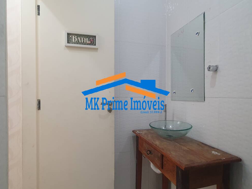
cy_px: 93
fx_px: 138
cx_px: 126
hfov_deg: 84.7
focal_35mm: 19
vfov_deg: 68.7
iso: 320
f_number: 2.2
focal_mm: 1.8
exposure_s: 1/40
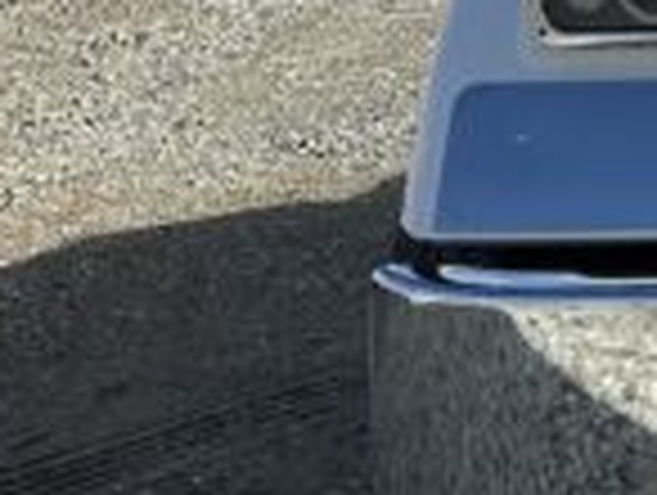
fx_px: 2395
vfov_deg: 11.2
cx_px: 1526
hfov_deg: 12.6
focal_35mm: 126
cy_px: -333
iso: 80
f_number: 1.78
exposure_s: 1/6211
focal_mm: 6.86
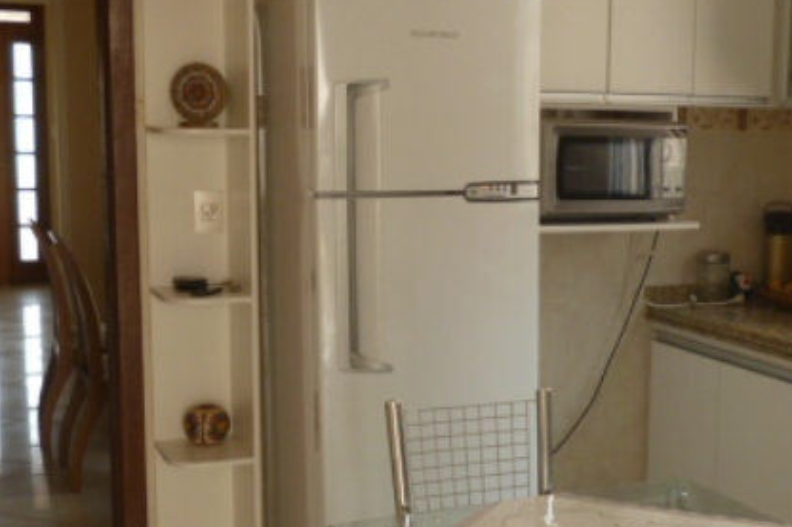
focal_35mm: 56
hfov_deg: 35.2
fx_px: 1231
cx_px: 544
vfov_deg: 24.1
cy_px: 303
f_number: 3.1
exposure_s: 1/60
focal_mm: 5
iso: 100
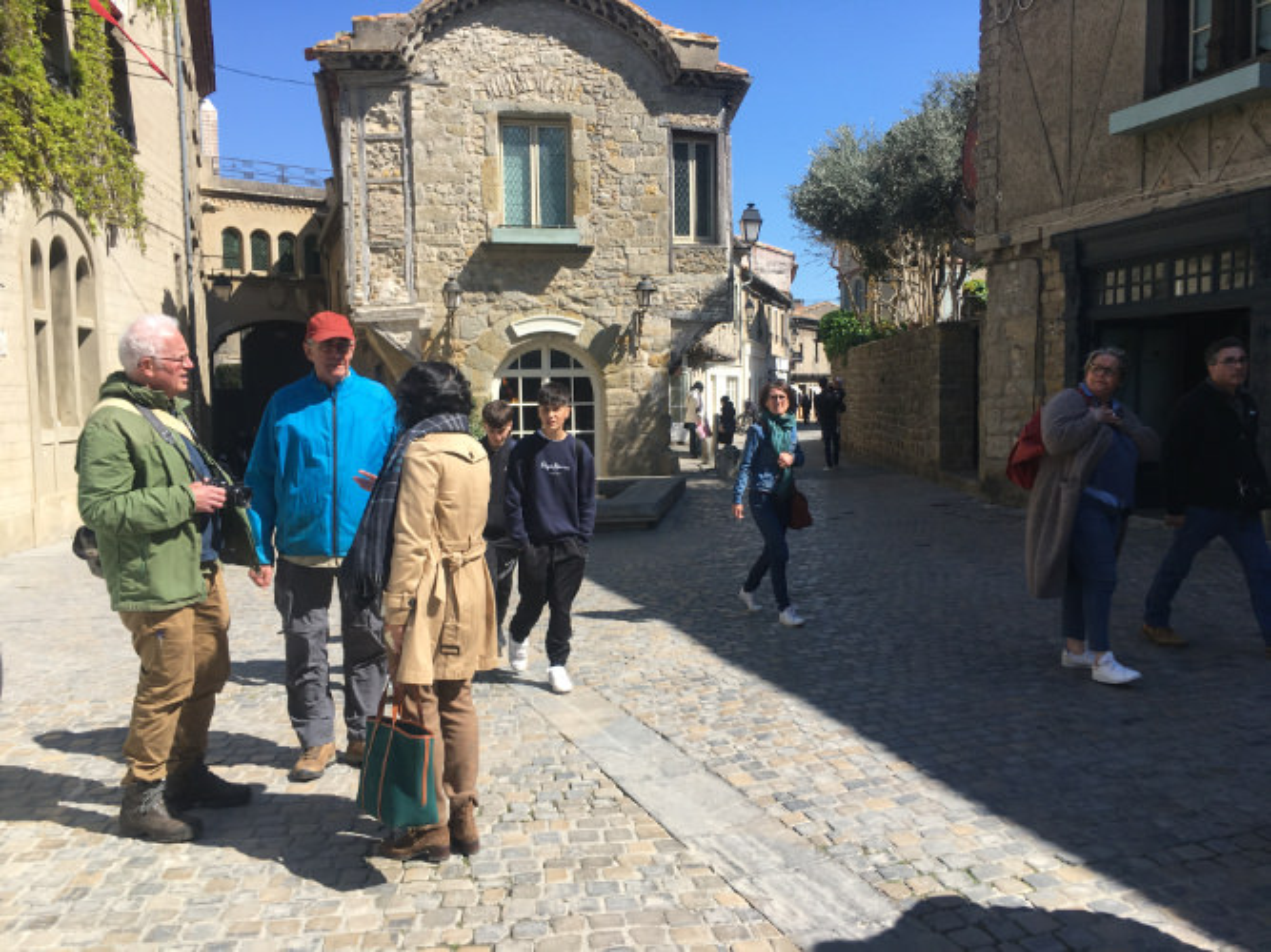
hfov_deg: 61.7
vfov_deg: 48.2
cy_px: 476
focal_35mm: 29
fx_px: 1065
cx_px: 636
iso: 25
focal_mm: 4.2
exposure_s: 1/1040
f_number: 2.2
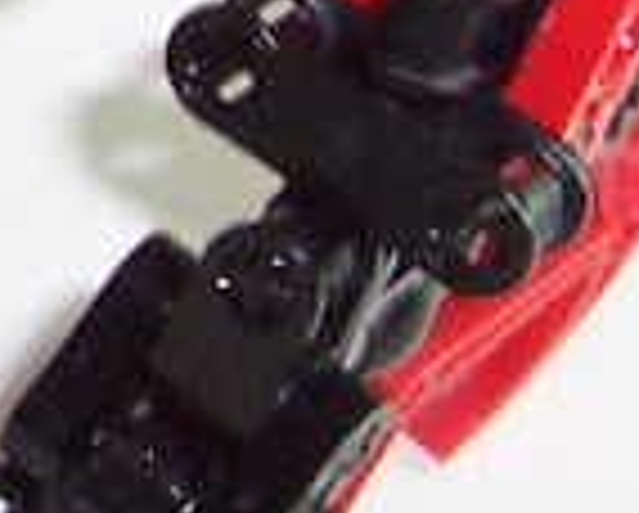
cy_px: -590
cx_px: -1161
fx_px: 5776
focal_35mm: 305
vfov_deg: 5.0
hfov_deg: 5.9
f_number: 2.8
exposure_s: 1/60
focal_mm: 5.6
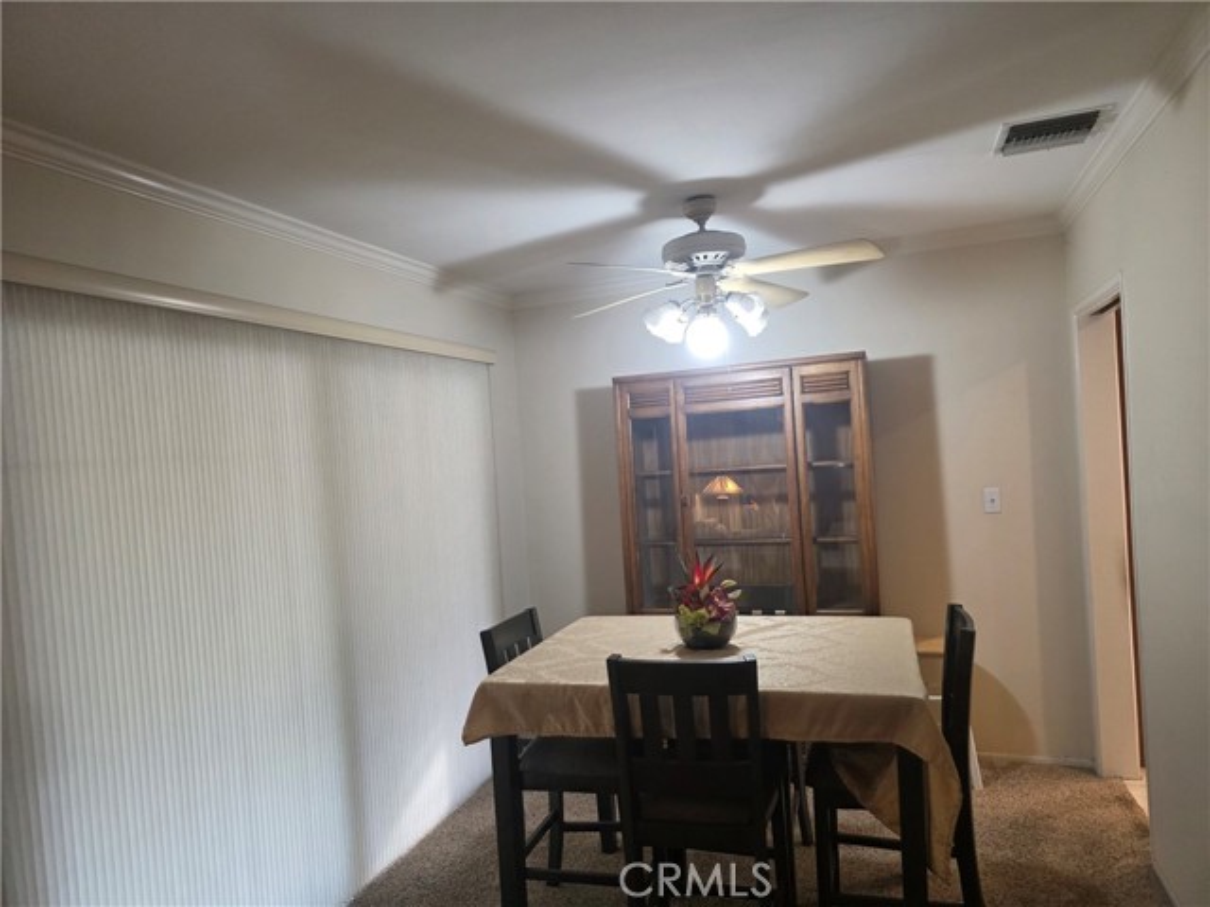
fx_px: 804
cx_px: 605
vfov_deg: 58.9
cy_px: 454
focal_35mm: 23
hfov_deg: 73.9
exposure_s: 1/120
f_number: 1.7
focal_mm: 6.3
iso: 500
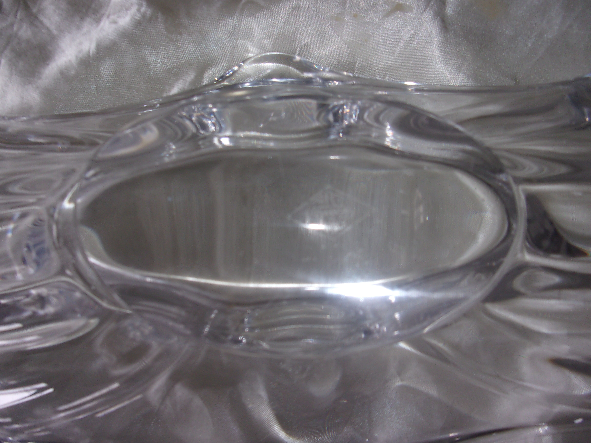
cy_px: 222
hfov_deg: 63.4
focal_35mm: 28
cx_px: 296
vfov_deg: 49.7
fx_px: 478
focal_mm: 5.1
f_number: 3.9
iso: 80
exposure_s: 1/34
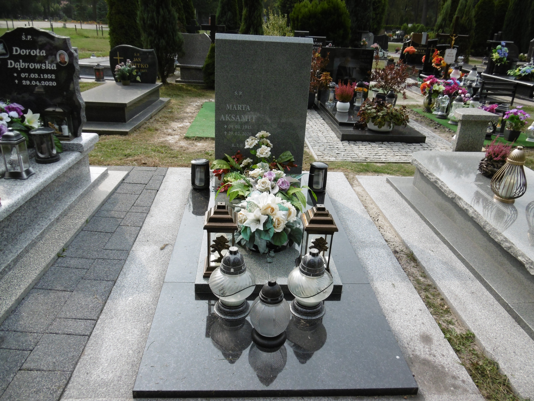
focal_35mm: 28
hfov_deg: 63.4
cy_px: 200
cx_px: 267
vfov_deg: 49.7
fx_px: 432
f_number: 3.3
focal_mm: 5
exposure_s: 1/640
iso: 100
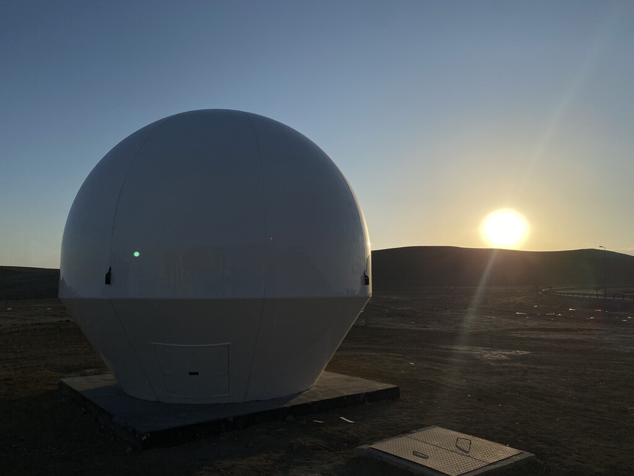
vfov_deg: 53.1
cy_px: 238
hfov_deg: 67.3
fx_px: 476
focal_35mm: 26
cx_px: 317
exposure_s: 1/16393
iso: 32
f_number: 1.8
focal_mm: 4.25
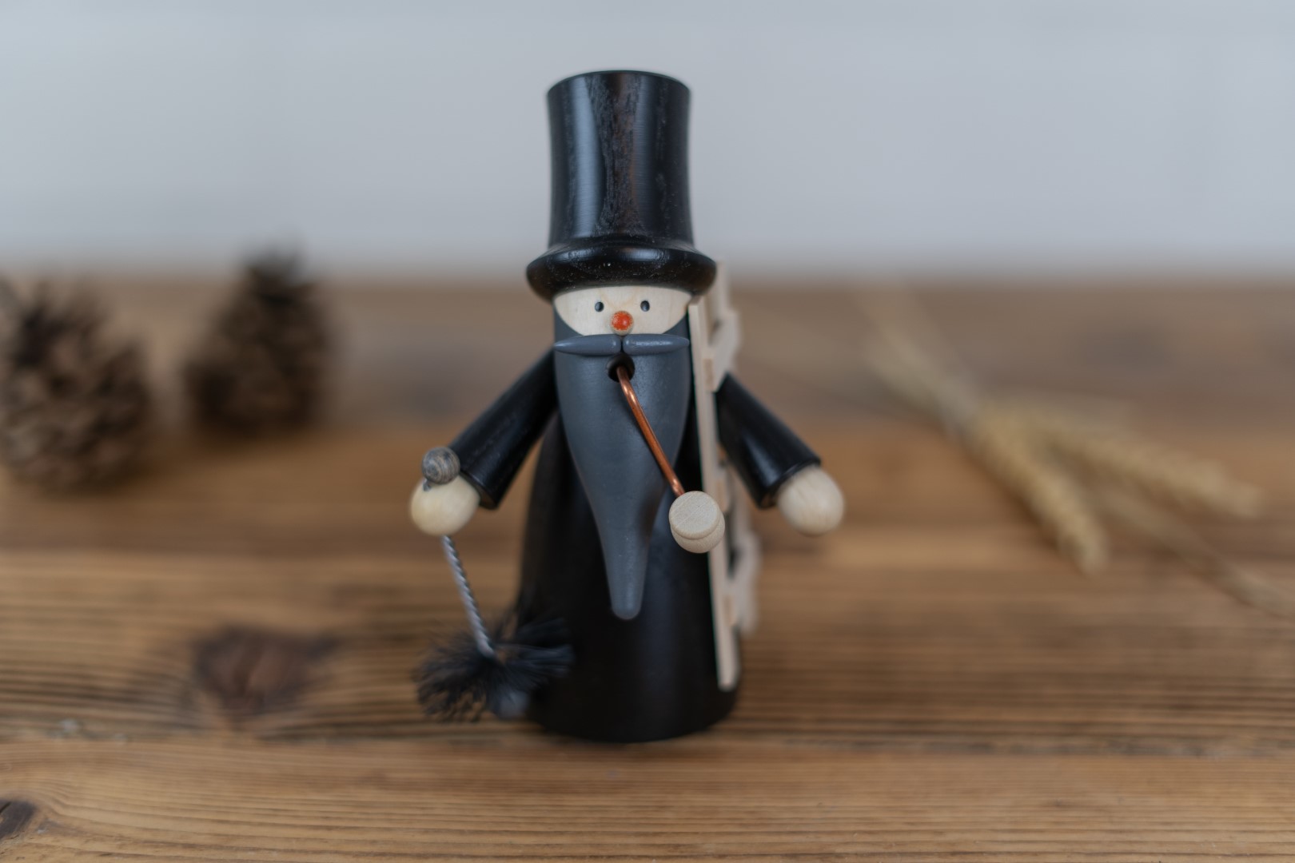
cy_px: 432
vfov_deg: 27.0
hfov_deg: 39.6
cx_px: 648
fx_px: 1798
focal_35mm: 50
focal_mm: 50
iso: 200
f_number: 2
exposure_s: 1/125
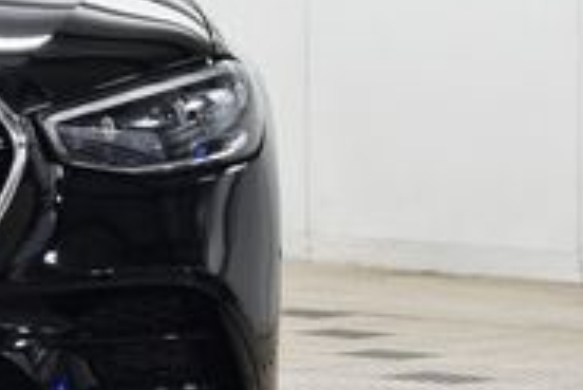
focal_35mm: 229
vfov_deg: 6.0
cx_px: -314
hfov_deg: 8.8
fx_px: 3711
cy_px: 27
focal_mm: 44
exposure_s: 1/15
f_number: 6.3
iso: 500
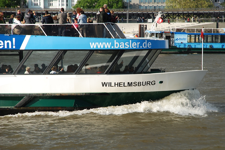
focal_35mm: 202
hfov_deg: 10.1
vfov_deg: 6.8
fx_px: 1267
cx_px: 112
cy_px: 75
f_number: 10
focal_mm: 135
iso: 160
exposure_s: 1/250
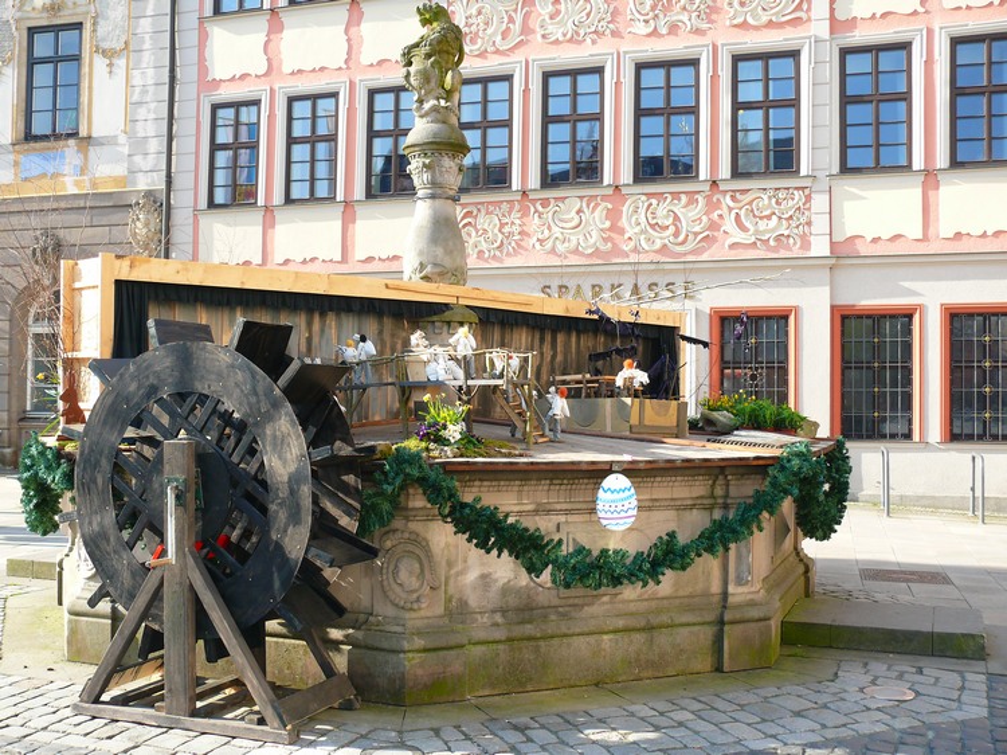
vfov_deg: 37.7
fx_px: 1105
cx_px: 504
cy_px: 378
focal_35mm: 38
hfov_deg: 49.0
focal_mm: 8.1
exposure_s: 1/100
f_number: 2.8
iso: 100
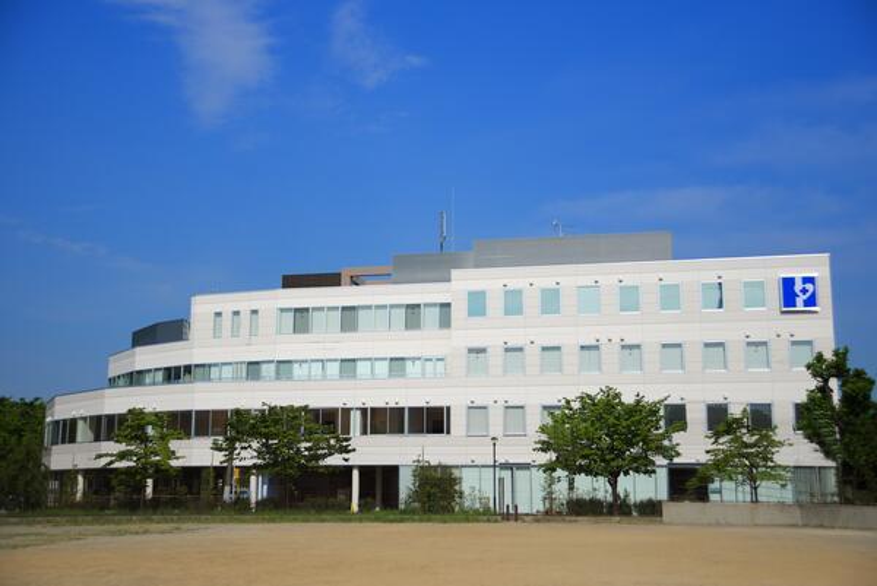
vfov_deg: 29.9
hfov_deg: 43.6
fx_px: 1097
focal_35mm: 45
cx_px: 438
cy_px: 293
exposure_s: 1/4000
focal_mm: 45
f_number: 3.5
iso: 180
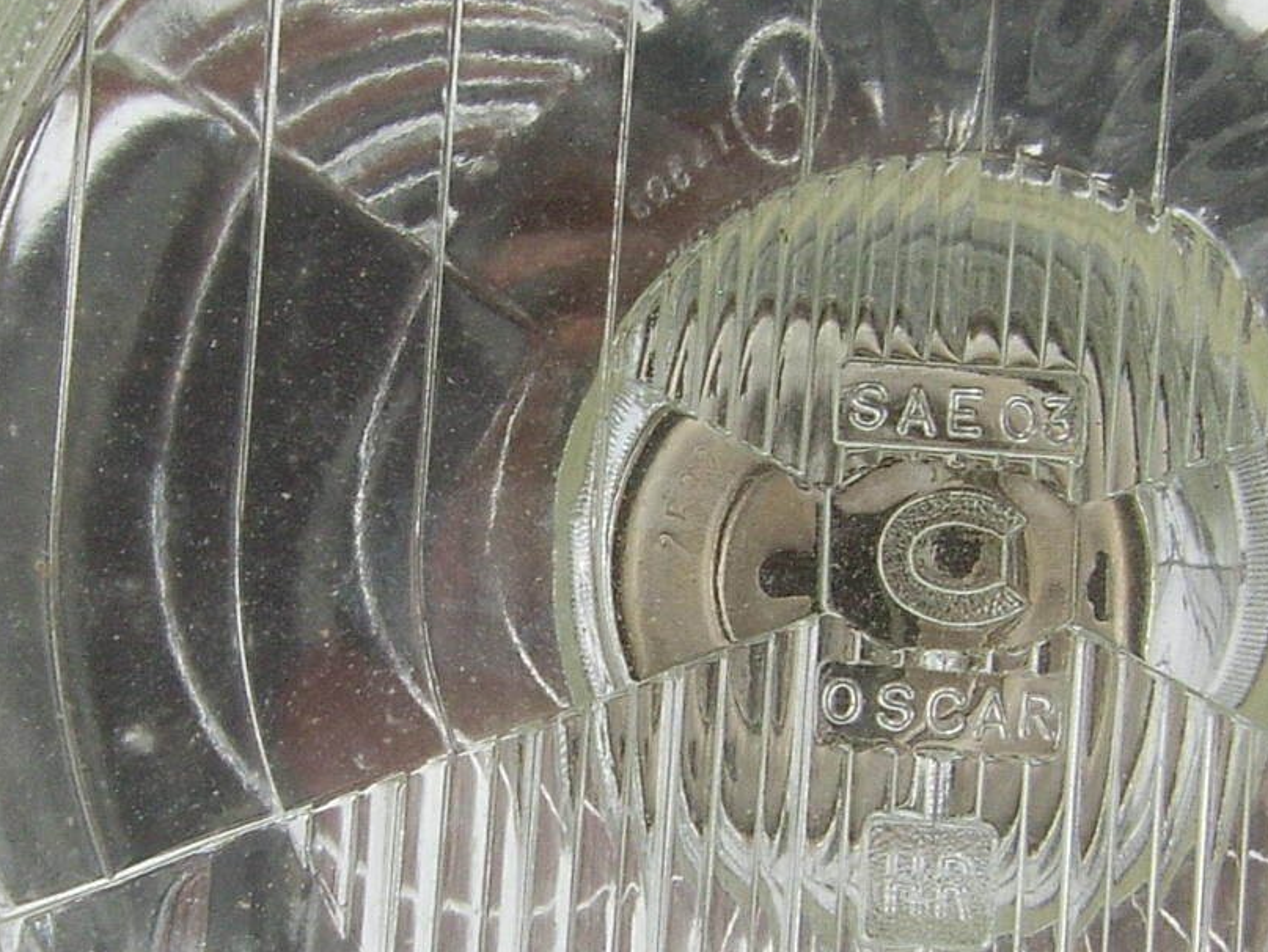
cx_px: 522
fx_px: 4471
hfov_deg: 16.1
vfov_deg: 12.2
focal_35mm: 122
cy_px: 522
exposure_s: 1/200
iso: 50
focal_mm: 7.8
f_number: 6.4
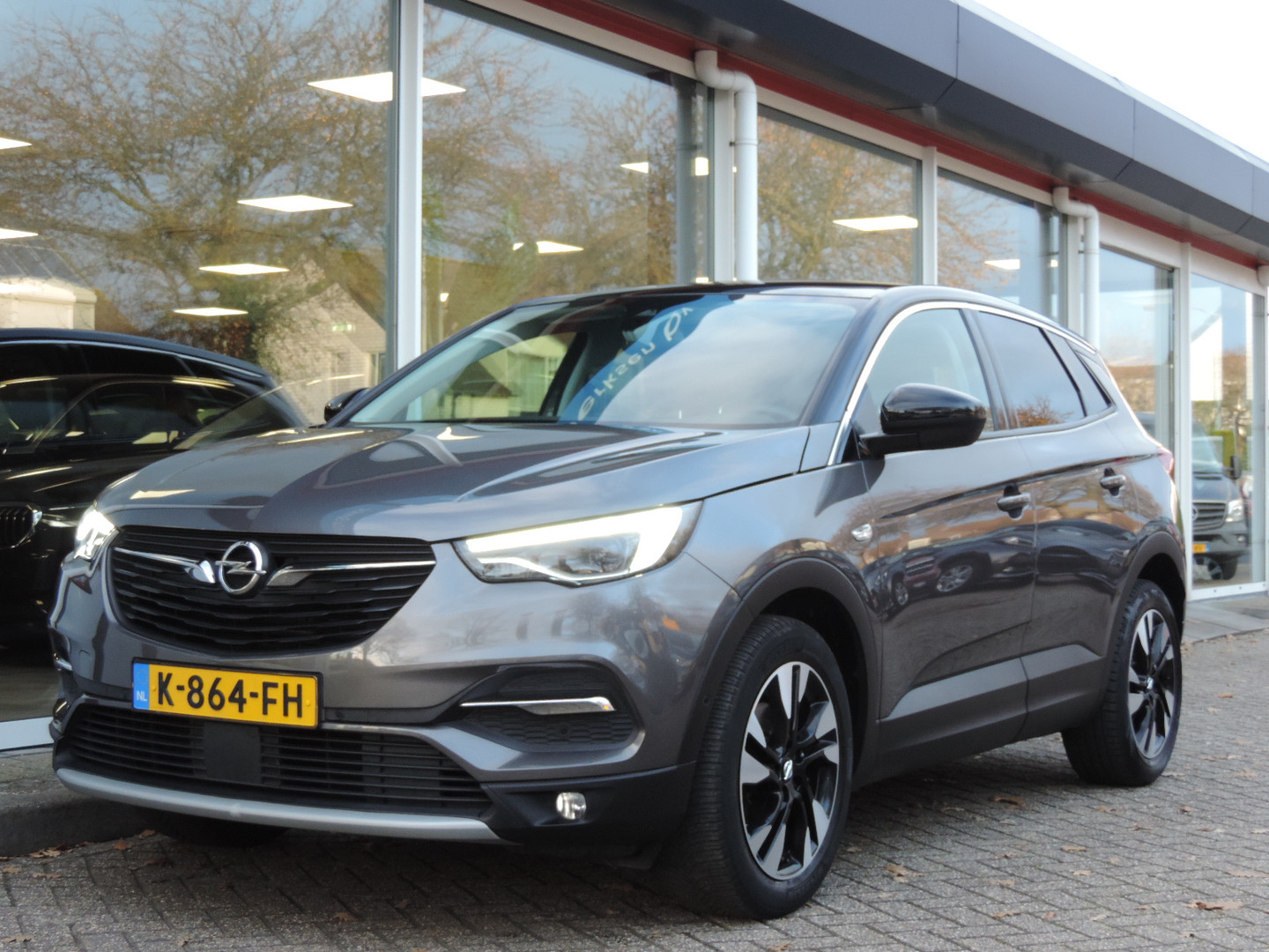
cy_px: 476
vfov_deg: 24.4
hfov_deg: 32.2
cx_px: 634
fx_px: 2200
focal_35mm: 60
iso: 320
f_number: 3.7
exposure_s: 1/60
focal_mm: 10.7
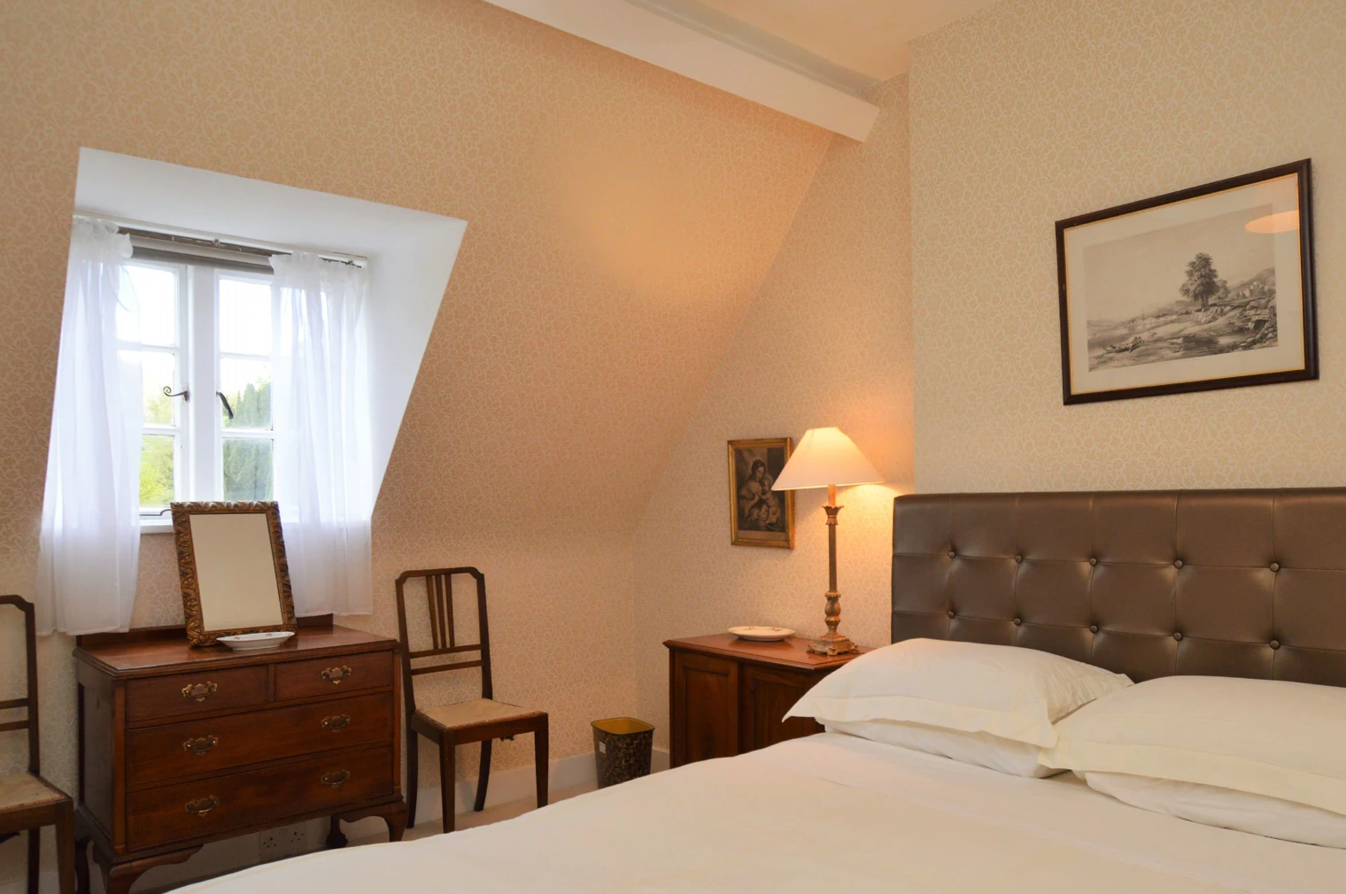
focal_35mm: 25
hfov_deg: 72.0
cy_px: 523
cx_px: 762
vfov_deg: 51.6
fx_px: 920
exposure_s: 1/125
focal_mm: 13
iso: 400
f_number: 5.6
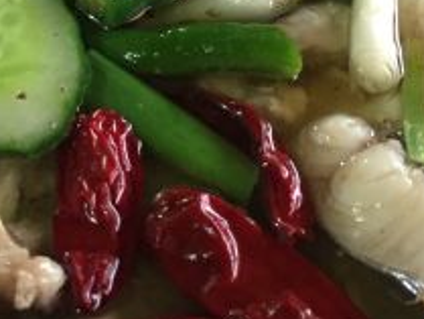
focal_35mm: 97
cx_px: 185
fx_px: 1189
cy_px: -46
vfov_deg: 14.8
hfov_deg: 20.2
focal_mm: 4.15
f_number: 2.2
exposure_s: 1/33
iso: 320
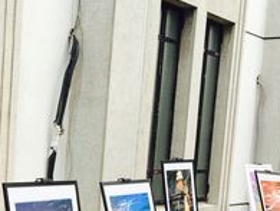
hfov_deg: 19.9
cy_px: 239
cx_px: -62
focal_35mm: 92
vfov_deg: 15.6
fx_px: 746
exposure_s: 1/403
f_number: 2.2
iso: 25
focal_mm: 4.15
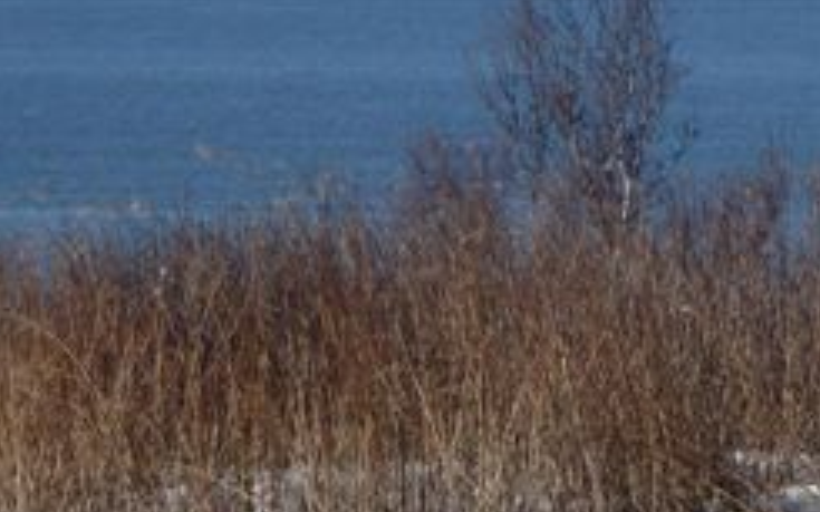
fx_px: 6770
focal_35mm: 303
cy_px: -28
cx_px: 459
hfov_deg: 6.9
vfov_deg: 4.3
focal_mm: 25
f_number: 5.9
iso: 125
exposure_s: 1/800
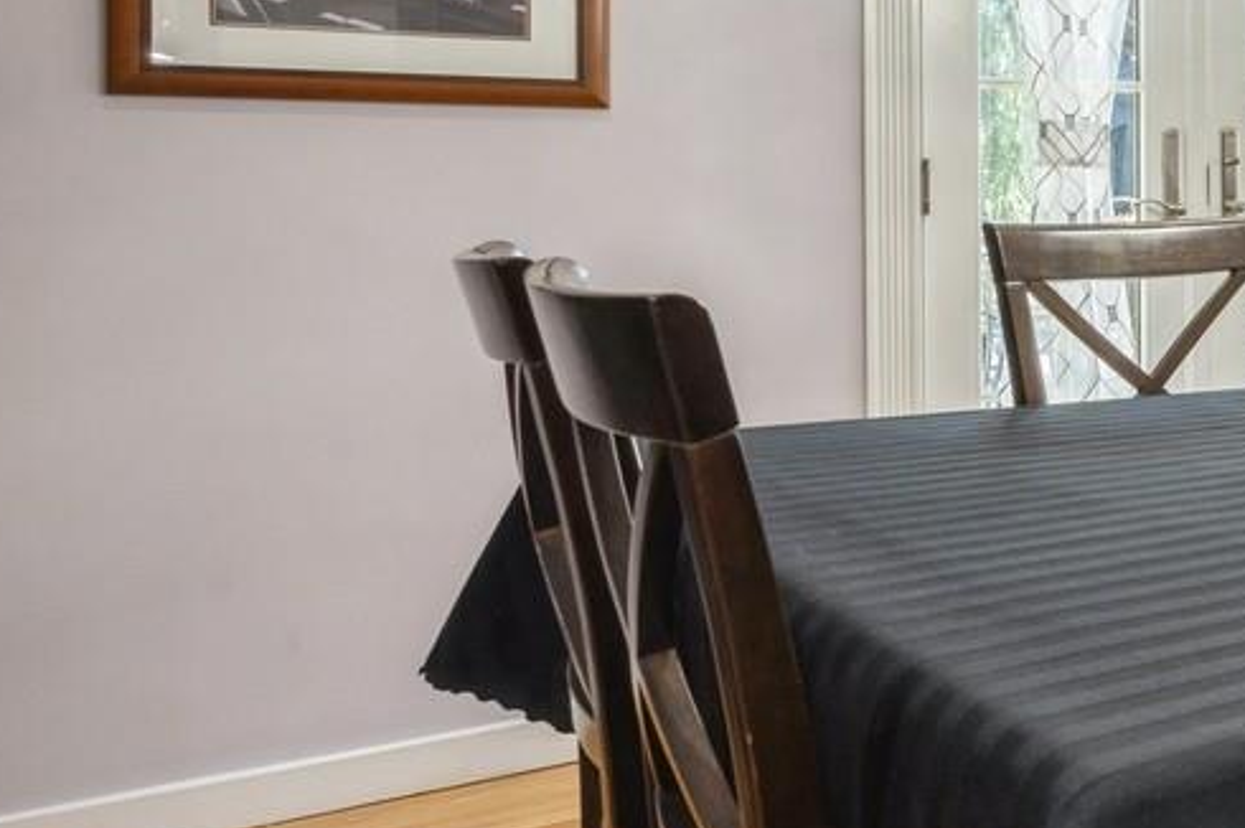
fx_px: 1693
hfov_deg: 28.7
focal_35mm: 49
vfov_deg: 27.0
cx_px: 1791
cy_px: 188
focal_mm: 15
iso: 250
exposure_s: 1/5
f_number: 11
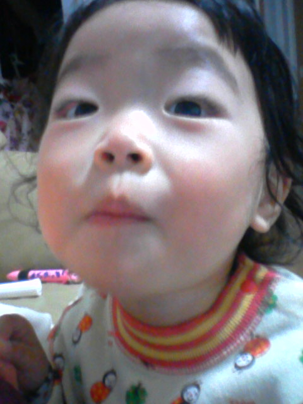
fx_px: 338
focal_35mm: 29
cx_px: 152
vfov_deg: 61.7
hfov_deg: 48.2
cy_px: 202
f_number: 2.8
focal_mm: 1.5
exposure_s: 1/6.85
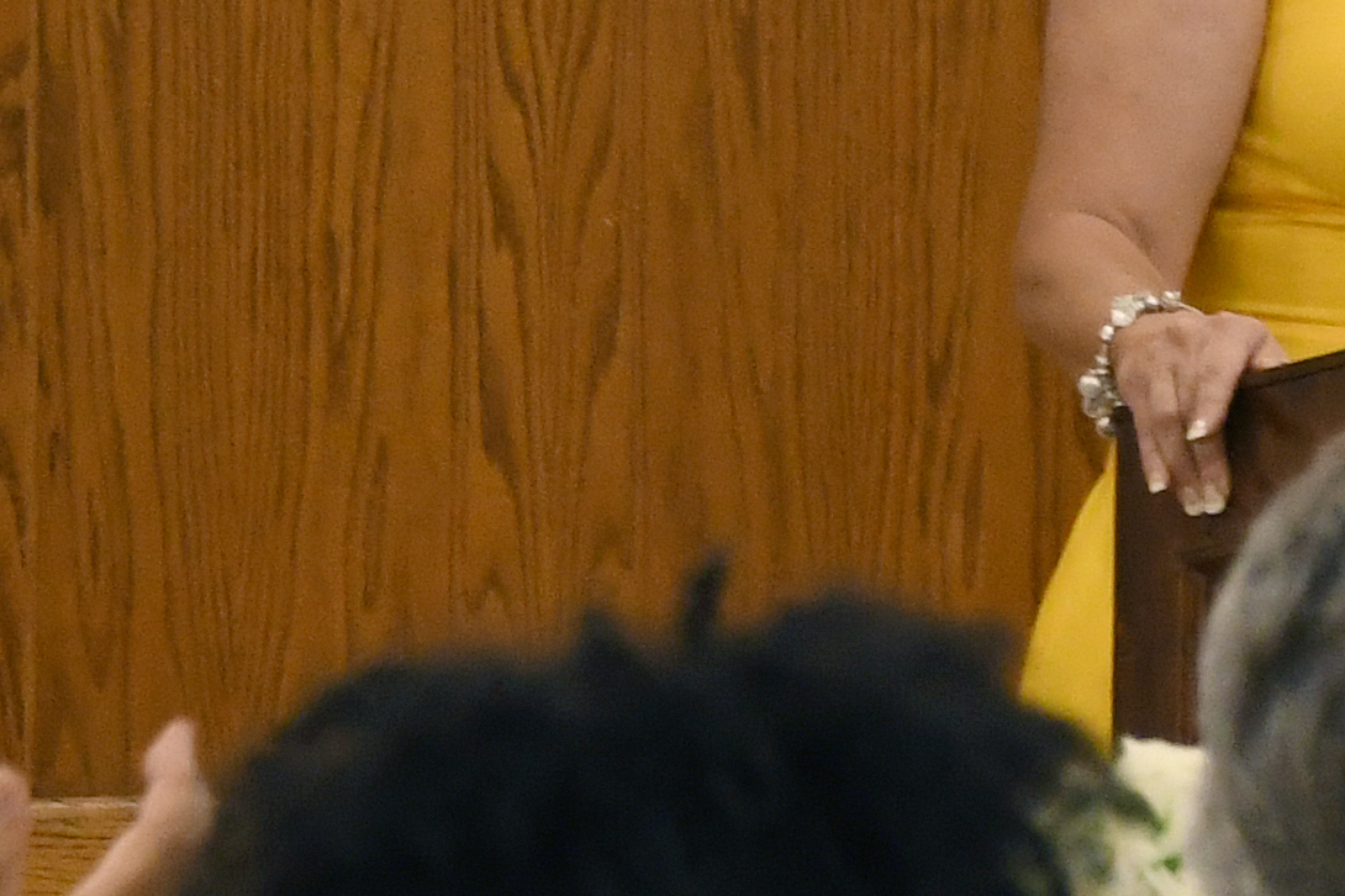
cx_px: 1466
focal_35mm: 652
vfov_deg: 2.1
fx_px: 24334
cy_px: 858
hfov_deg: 3.2
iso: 1600
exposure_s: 1/60
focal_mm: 85
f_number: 6.3
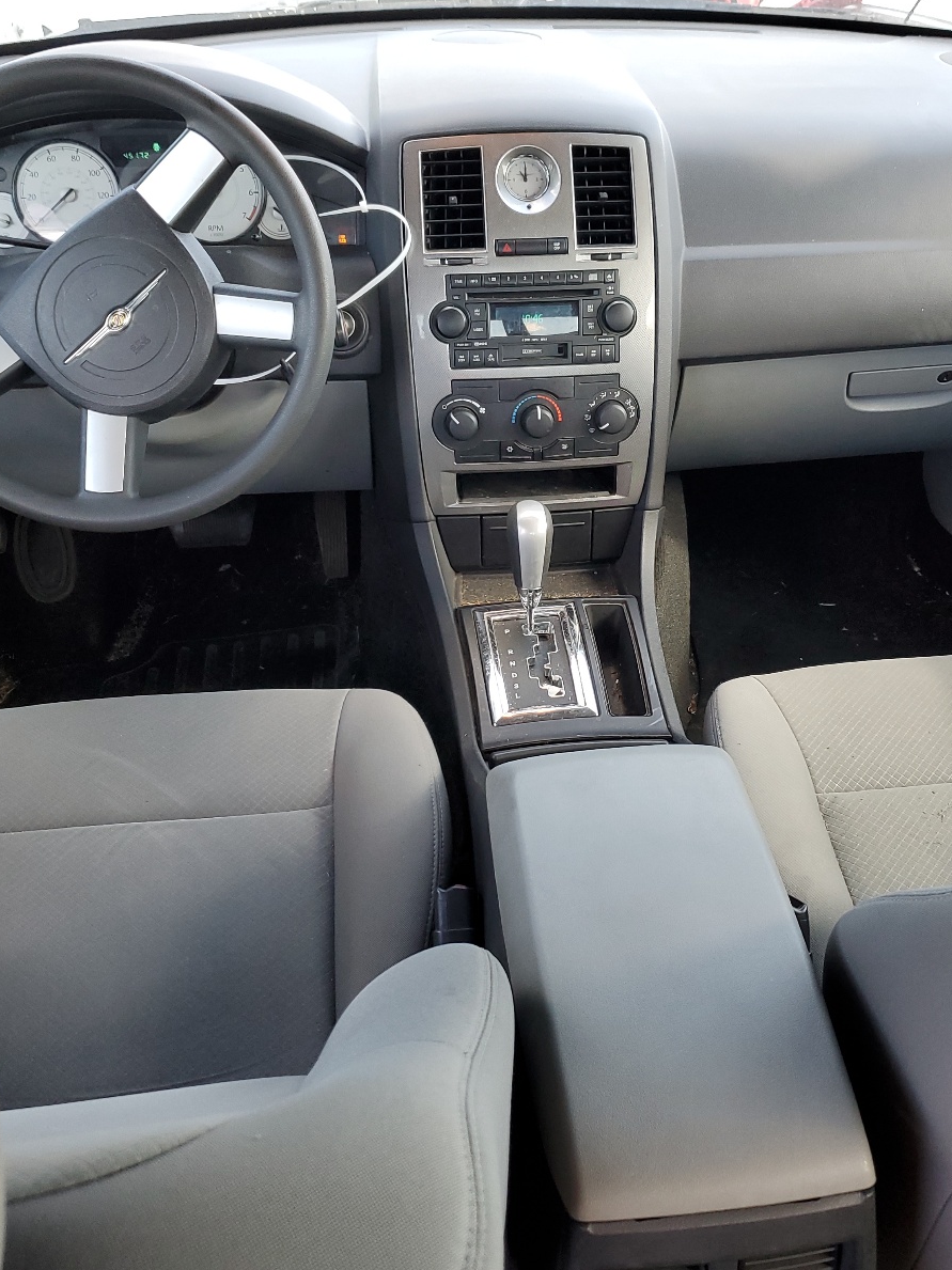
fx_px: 1284
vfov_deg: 52.6
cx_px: 537
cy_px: 636
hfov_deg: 40.6
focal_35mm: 35
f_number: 1.5
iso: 73
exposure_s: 1/120
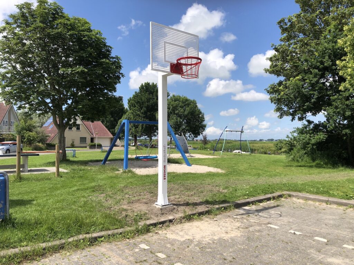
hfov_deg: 63.4
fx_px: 286
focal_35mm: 28
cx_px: 177
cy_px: 132
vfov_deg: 49.7
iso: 20
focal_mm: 3.99
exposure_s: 1/2315
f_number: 1.8
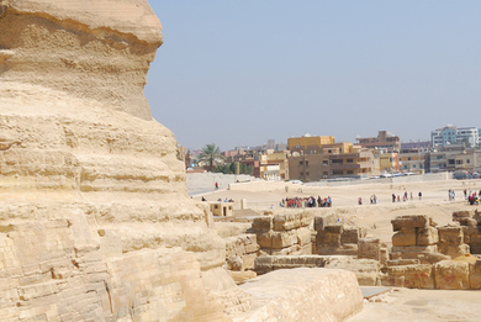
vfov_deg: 19.5
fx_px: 936
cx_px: 269
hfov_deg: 28.8
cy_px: 112
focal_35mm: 70
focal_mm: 26
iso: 100
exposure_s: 1/200
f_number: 11
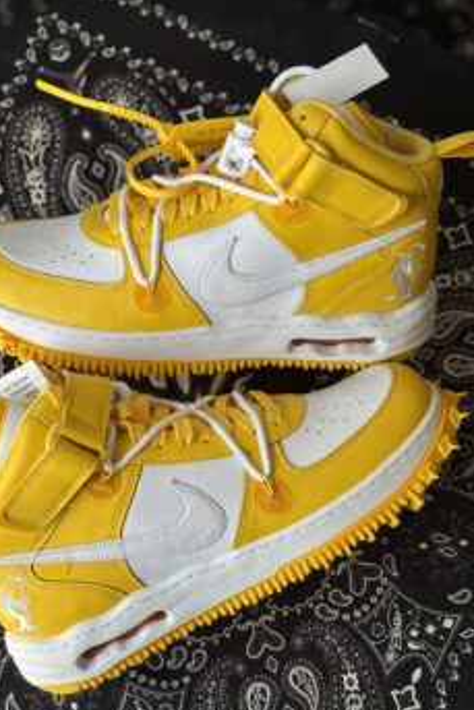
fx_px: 1243
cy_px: 377
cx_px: 205
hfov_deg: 21.6
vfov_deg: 31.9
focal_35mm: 63
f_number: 1.6
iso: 40
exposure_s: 1/511
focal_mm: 5.96
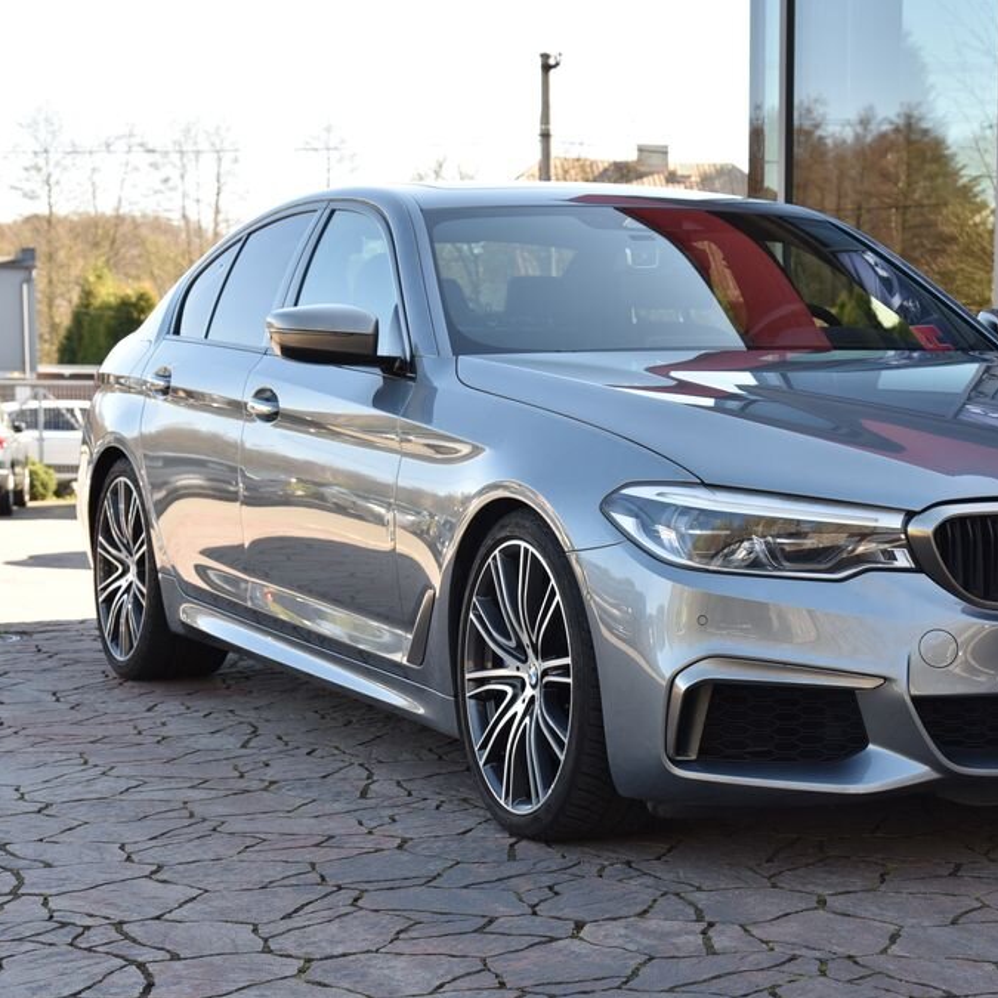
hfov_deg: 21.5
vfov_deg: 21.7
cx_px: 744
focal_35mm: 80
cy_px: 498
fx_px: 2609
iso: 500
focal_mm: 62
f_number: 7.1
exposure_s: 1/200
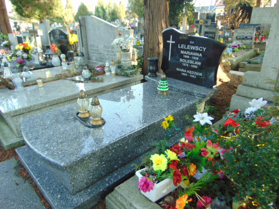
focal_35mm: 25
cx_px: 140
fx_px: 201
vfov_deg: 54.9
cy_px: 104
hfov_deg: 69.4
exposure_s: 1/50
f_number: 3
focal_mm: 4.5
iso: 80
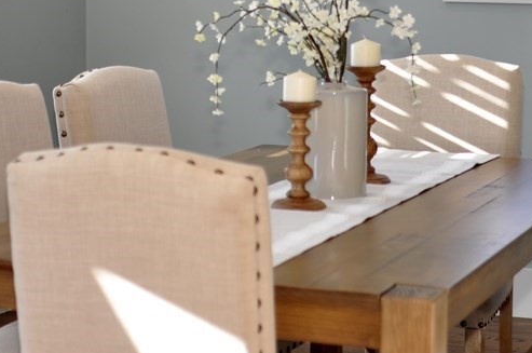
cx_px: 304
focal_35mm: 109
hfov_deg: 18.8
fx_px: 1609
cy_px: 11
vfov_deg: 12.4
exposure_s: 1/125
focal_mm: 35
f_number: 2.5
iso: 200
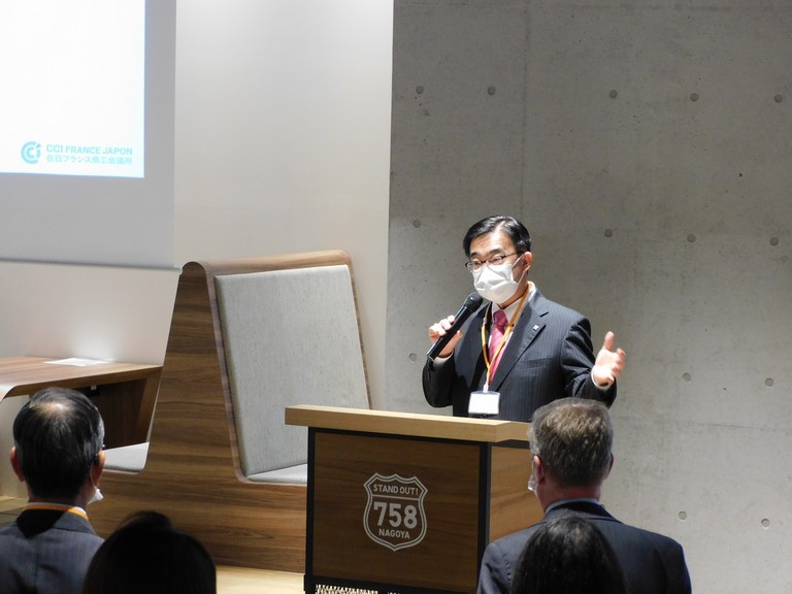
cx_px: 396
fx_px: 3089
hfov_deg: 14.6
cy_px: 297
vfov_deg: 11.0
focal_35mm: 135
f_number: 5
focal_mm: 24.2
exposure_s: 1/25
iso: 400
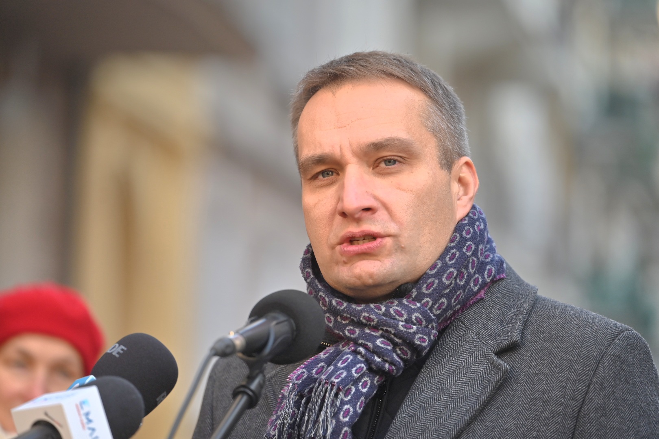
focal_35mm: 180
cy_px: 220
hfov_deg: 11.4
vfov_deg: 7.6
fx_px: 3295
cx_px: 330
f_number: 2.8
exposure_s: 1/400
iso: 220
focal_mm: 180
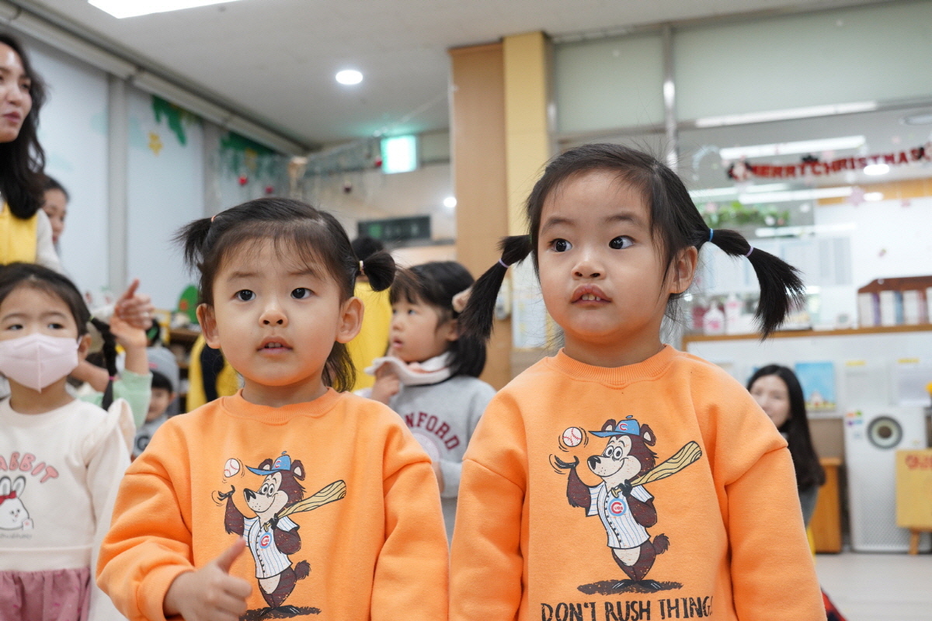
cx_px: 466
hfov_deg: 43.6
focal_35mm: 45
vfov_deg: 29.9
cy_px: 310
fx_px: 1165
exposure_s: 1/80
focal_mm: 45
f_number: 6.3
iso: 2500
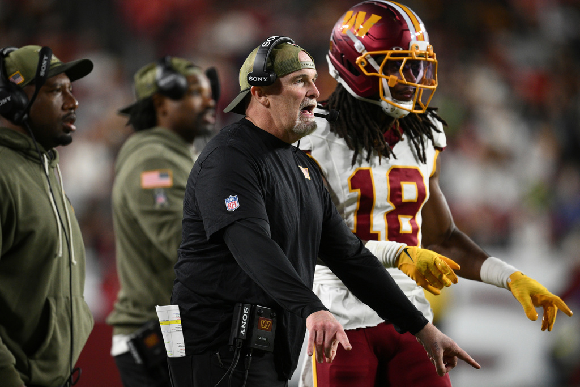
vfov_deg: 2.5
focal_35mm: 560
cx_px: 290
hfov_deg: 3.7
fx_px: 9023
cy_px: 194
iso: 3200
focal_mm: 560
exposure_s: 1/1250
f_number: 4
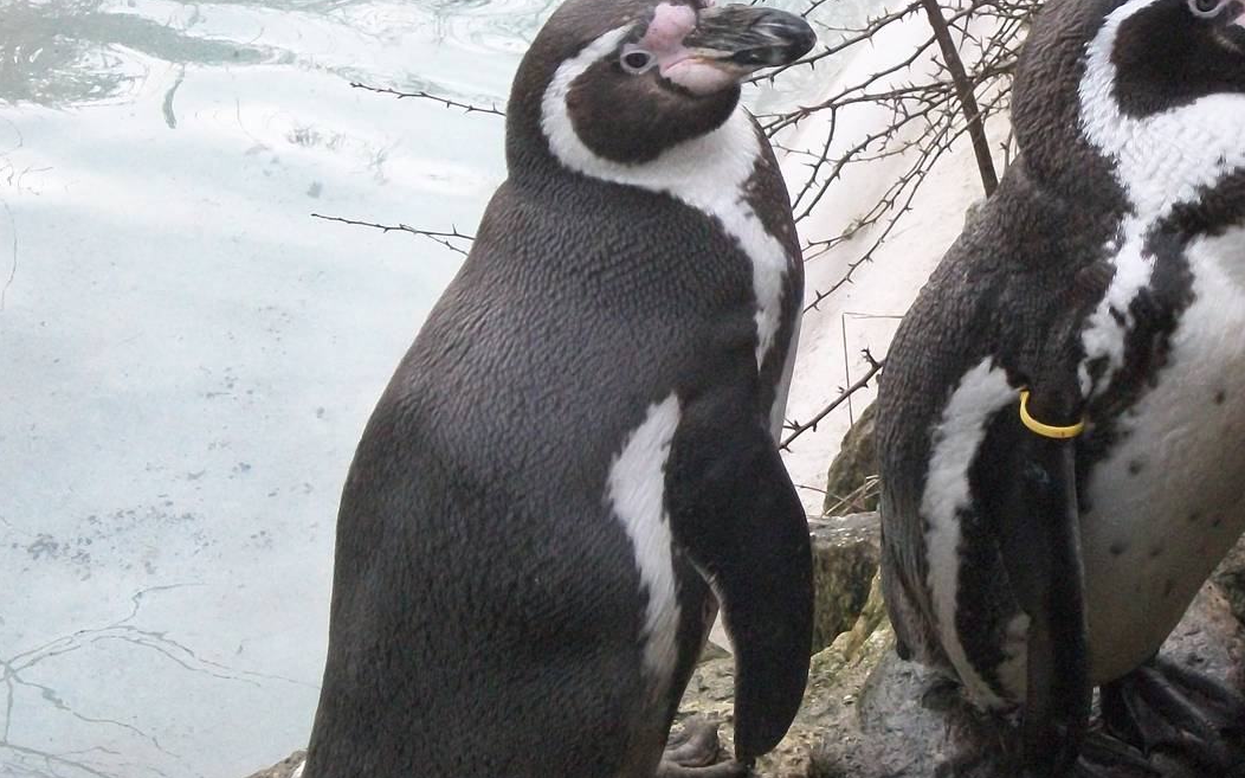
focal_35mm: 100
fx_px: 3392
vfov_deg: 13.1
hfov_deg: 20.7
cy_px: 319
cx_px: 866
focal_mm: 11
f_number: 4.1
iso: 509
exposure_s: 1/500
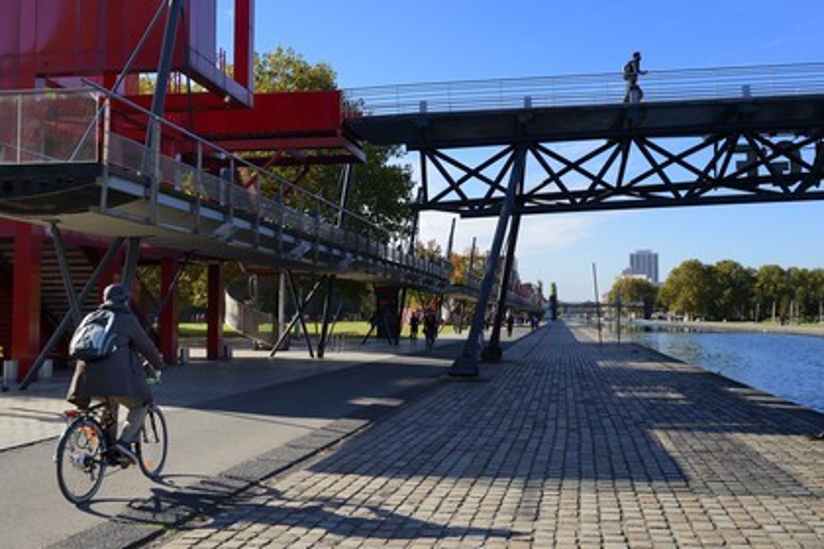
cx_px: 412
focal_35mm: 35
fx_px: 801
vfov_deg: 37.9
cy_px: 274
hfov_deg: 54.4
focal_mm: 35
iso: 200
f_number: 8
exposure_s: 1/320
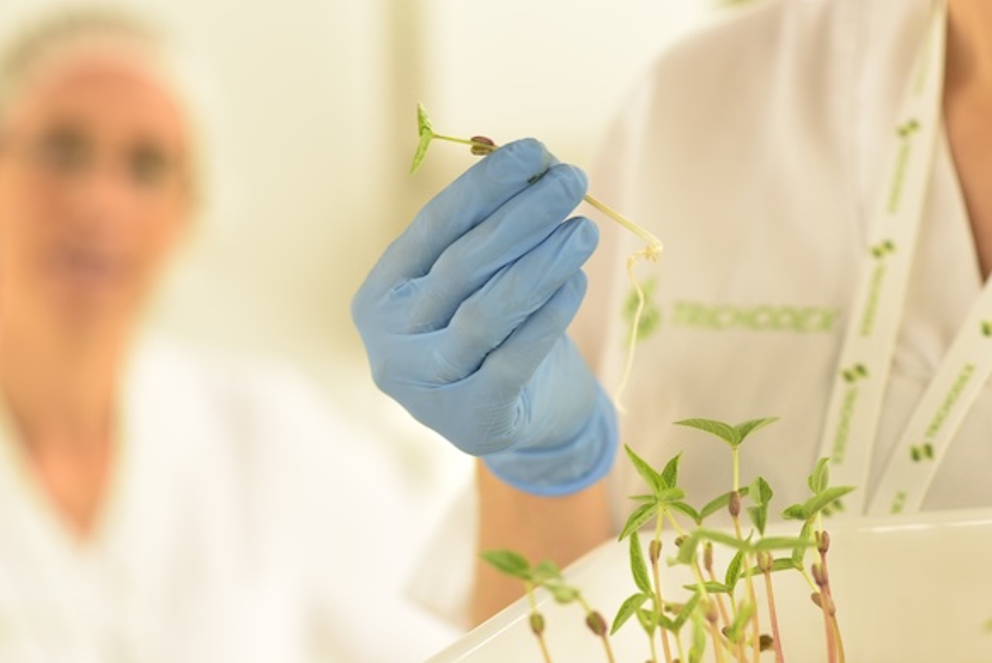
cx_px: 476
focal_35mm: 117
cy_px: 449
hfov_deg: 17.5
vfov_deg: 11.7
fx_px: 3225
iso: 200
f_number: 3.2
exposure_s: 1/200
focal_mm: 85
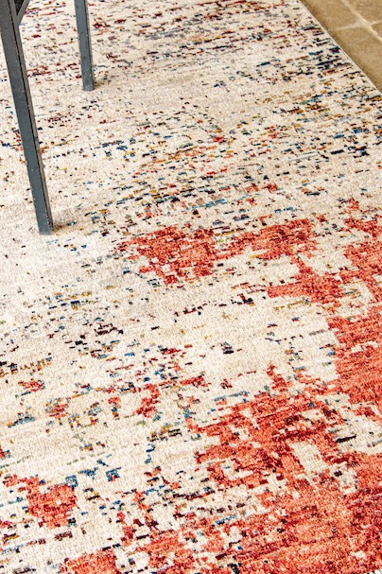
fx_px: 829
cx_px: 163
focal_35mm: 52
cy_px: 300
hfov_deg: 25.9
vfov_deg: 38.2
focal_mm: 35
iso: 160
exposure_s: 1/4
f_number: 10
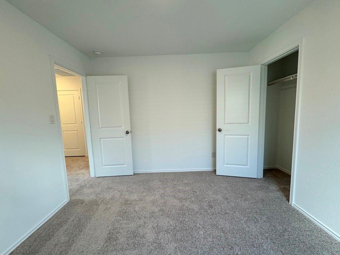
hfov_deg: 102.1
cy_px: 128
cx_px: 170
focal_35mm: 14
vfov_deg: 85.7
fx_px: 138
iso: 200
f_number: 2.2
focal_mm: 2.22
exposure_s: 1/120
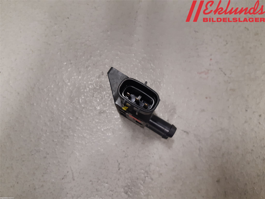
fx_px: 199
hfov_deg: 67.3
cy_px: 100
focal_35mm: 26
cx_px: 132
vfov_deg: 53.1
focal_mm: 3.93
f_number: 1.7
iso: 160
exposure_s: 1/50
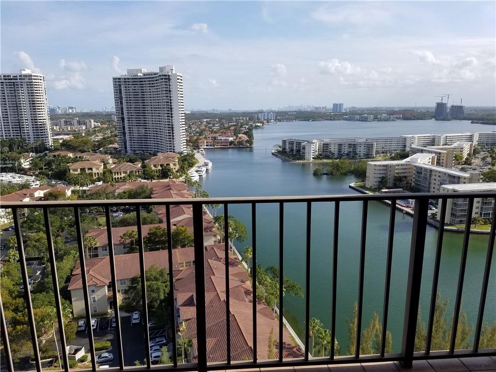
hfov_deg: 67.3
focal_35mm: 26
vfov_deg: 53.1
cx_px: 248
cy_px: 186
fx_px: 373
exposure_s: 1/2600
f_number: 1.7
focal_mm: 4.2
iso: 50
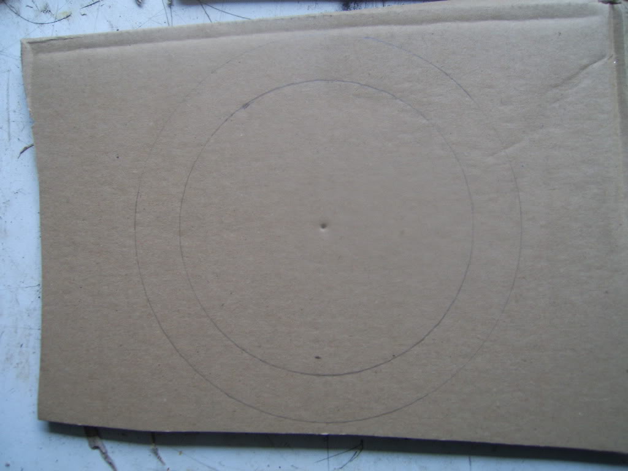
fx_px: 689
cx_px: 314
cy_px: 236
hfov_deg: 49.0
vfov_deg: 37.7
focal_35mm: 38
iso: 67
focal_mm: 7.8
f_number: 2.8
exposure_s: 1/30
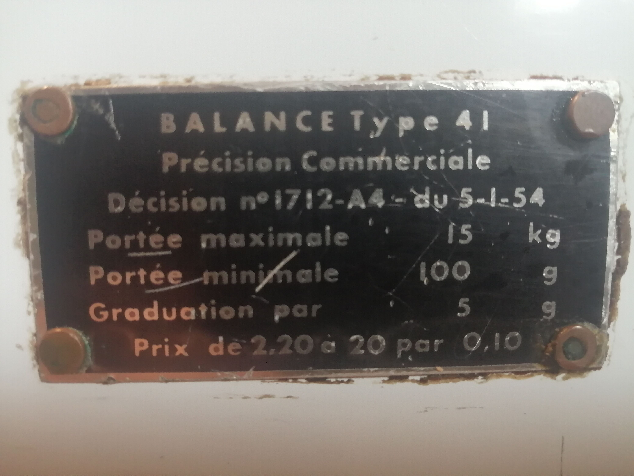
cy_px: 238
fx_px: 476
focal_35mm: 26
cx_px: 317
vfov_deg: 53.1
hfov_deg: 67.3
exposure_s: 1/33.3
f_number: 1.8
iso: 250
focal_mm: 3.62
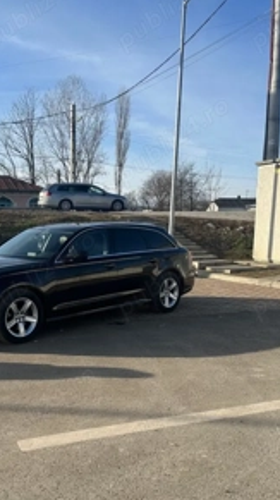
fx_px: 477
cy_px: 296
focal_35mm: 36
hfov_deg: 32.2
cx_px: 74
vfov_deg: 55.0
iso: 80
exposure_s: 1/3472
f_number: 1.78
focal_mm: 6.86
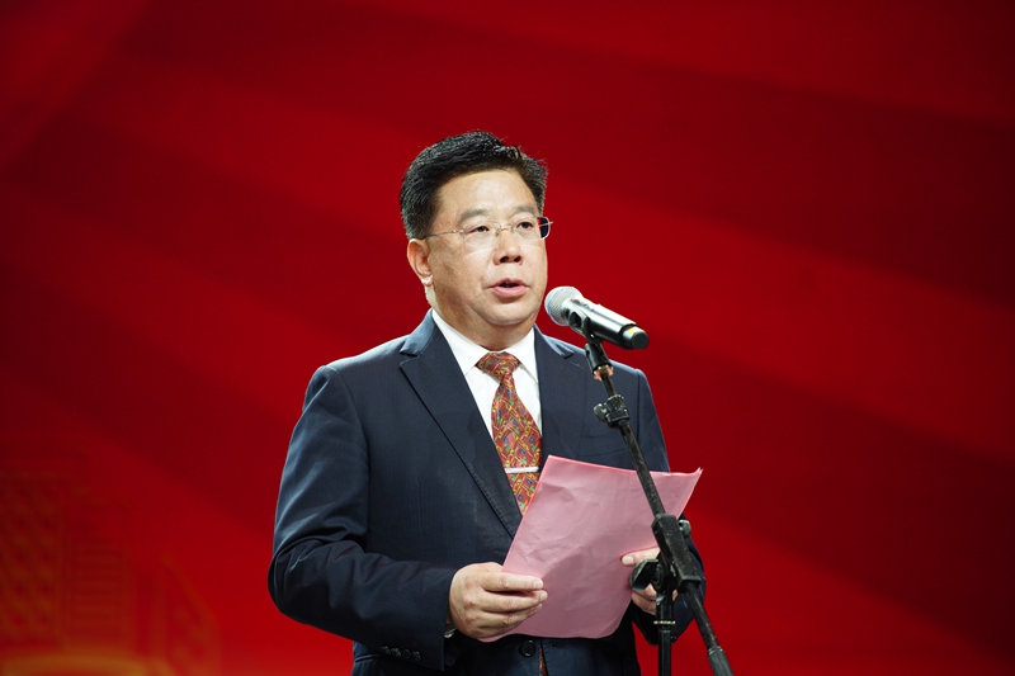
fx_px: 5637
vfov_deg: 6.9
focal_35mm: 200
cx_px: 508
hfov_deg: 10.3
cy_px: 338
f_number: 4
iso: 800
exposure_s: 1/320
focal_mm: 200
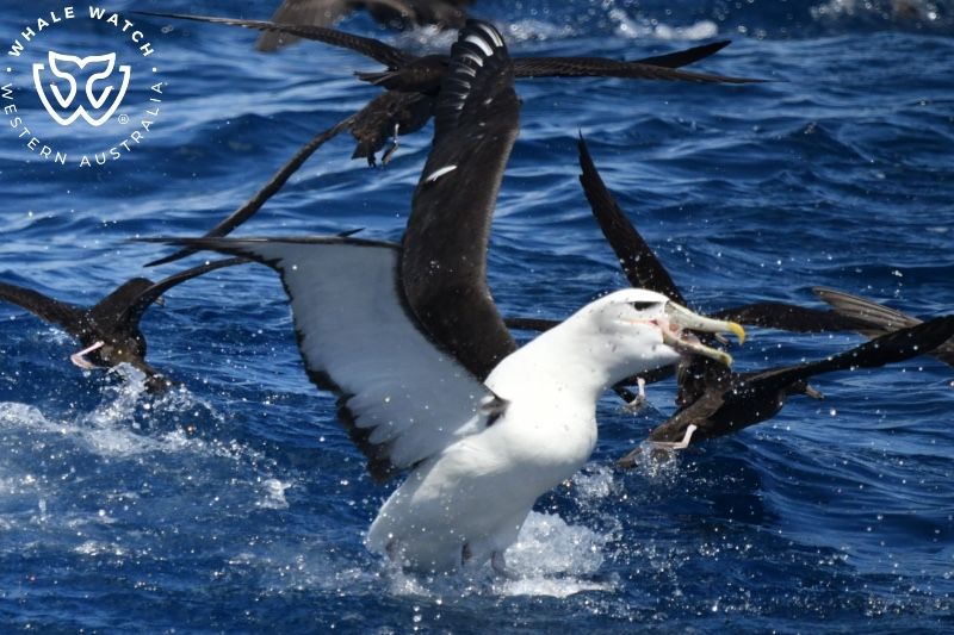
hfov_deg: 3.4
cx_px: 477
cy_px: 318
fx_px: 15896
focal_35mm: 600
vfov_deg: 2.3
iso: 1250
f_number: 6.3
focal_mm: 600
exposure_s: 1/8000
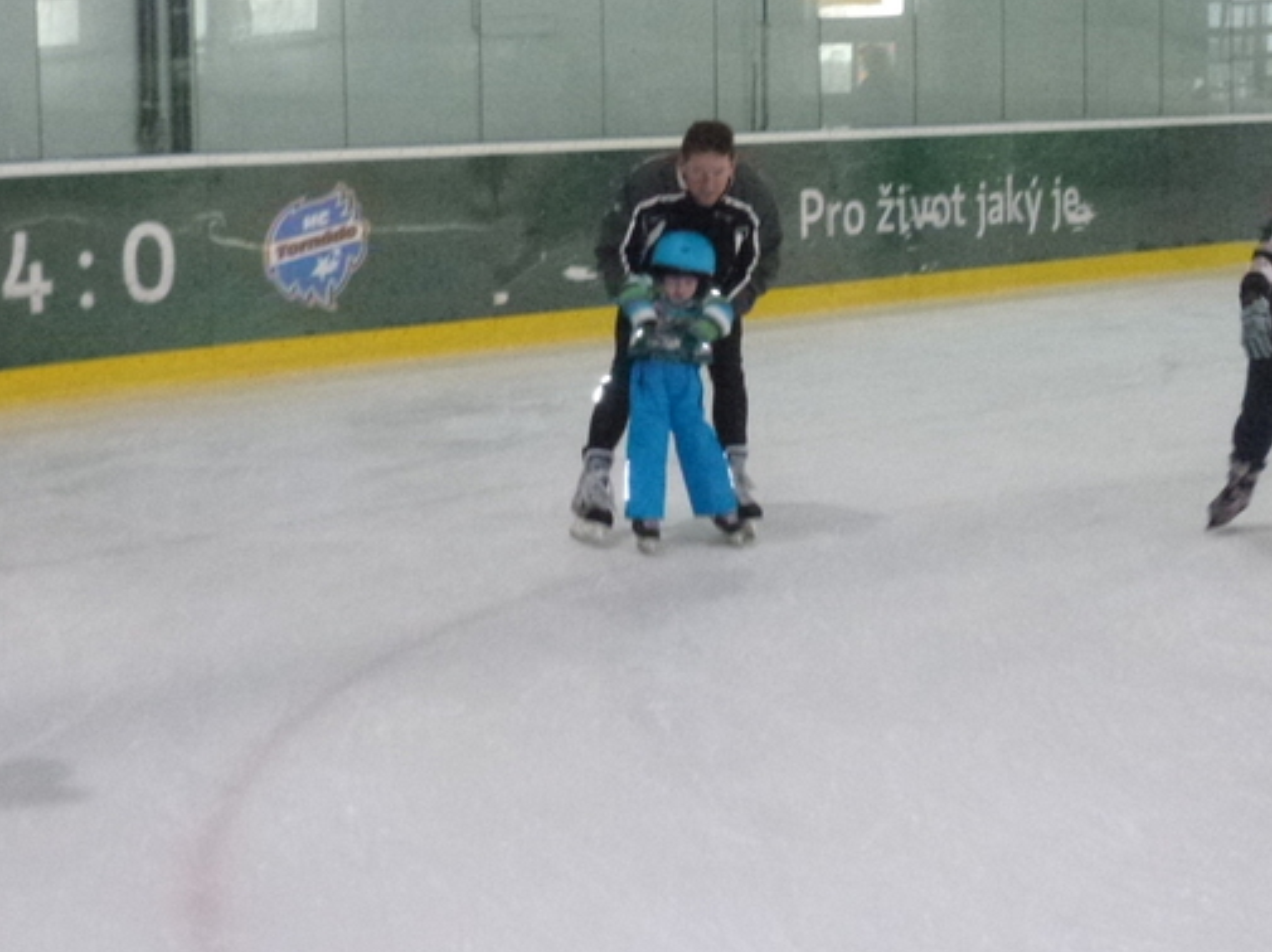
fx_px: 2387
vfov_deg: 22.5
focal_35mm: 65
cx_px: 685
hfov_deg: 29.8
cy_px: 320
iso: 800
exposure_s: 1/60
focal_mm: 7.4
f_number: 3.8
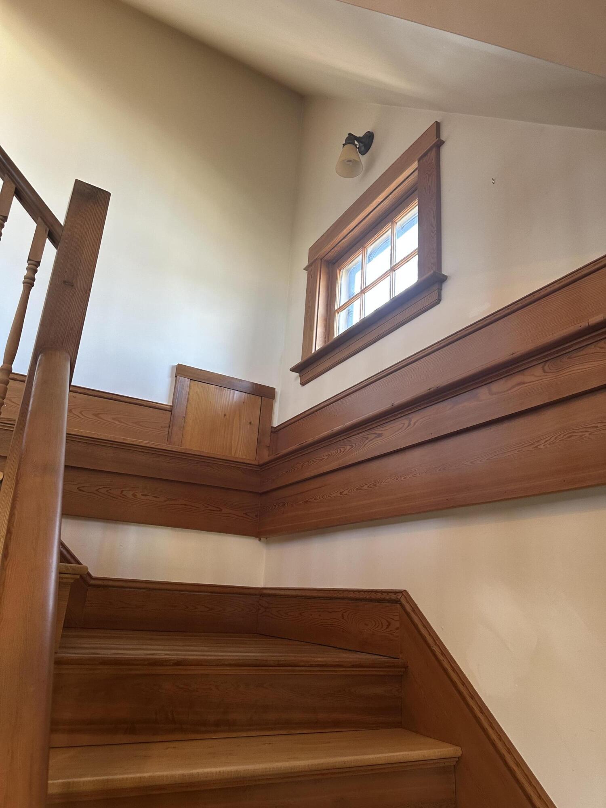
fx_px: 560
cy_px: 404
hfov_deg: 56.8
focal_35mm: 24
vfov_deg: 71.6
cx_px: 303
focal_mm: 6.86
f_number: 1.78
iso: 200
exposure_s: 1/60
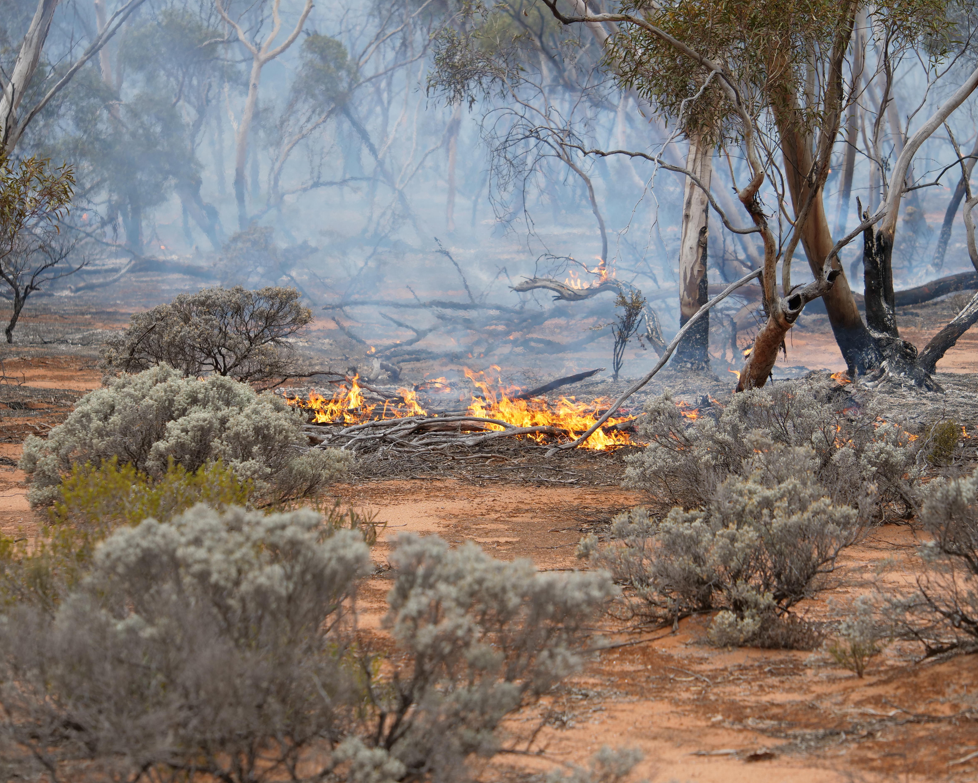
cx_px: 492
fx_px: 4226
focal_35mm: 146
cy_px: 391
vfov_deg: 10.6
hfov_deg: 13.2
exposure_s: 1/400
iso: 200
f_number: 3.5
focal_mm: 70
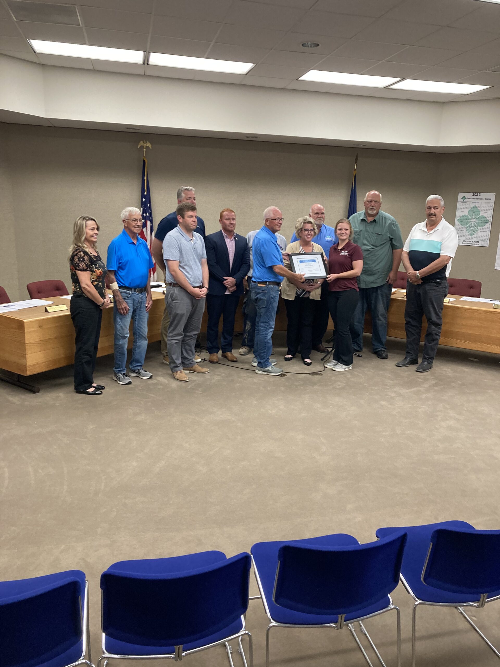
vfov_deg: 63.4
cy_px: 334
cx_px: 250
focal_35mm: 28
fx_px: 539
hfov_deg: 49.7
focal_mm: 3.99
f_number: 1.8
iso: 125
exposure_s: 1/60
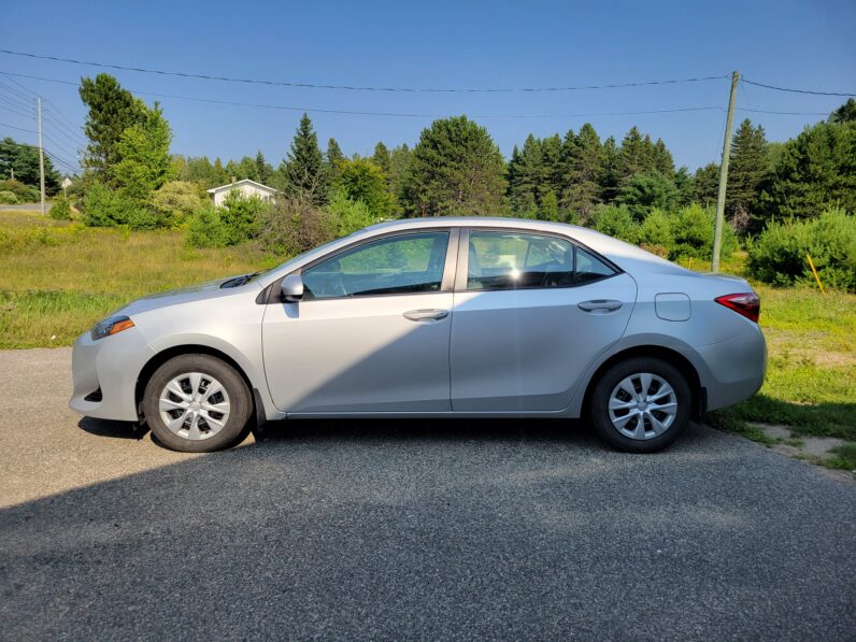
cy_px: 321
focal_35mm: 26
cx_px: 428
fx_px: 643
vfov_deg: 53.1
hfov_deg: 67.3
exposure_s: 1/1849
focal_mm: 5.4
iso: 40
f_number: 1.8
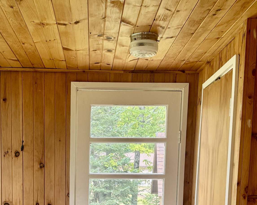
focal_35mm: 63
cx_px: 86
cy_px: 233
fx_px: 479
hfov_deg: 29.8
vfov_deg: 22.6
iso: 200
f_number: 1.78
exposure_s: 1/121
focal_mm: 6.76
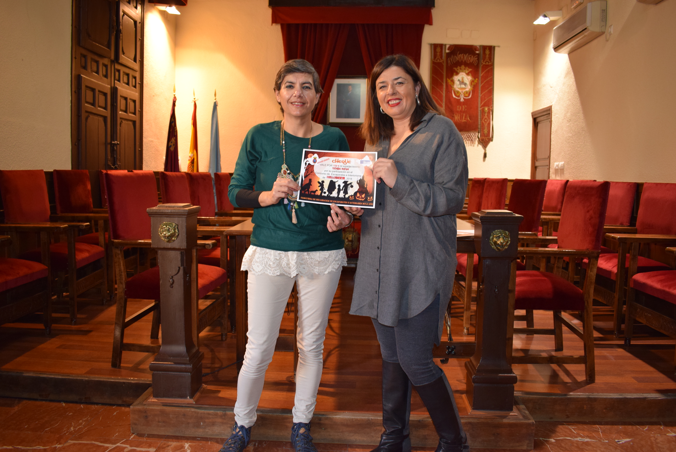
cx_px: 338
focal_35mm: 30
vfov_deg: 43.7
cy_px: 226
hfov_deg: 61.9
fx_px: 564
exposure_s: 1/80
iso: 800
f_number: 4.5
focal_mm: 20
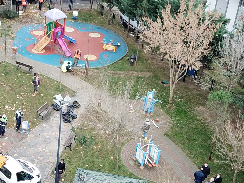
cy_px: 142
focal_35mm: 86
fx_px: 606
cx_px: 42
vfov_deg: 17.1
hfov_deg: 22.4
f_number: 2.2
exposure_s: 1/100
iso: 113
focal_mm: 4.73
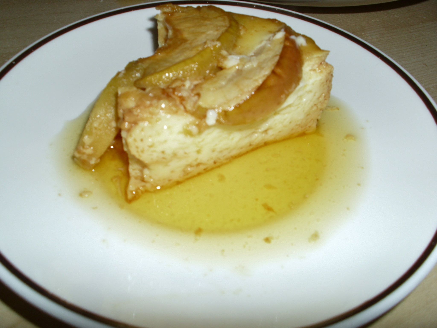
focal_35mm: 35
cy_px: 164
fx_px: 442
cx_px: 218
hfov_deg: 52.6
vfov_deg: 40.7
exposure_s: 1/60
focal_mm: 6.2
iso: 100
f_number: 4.3
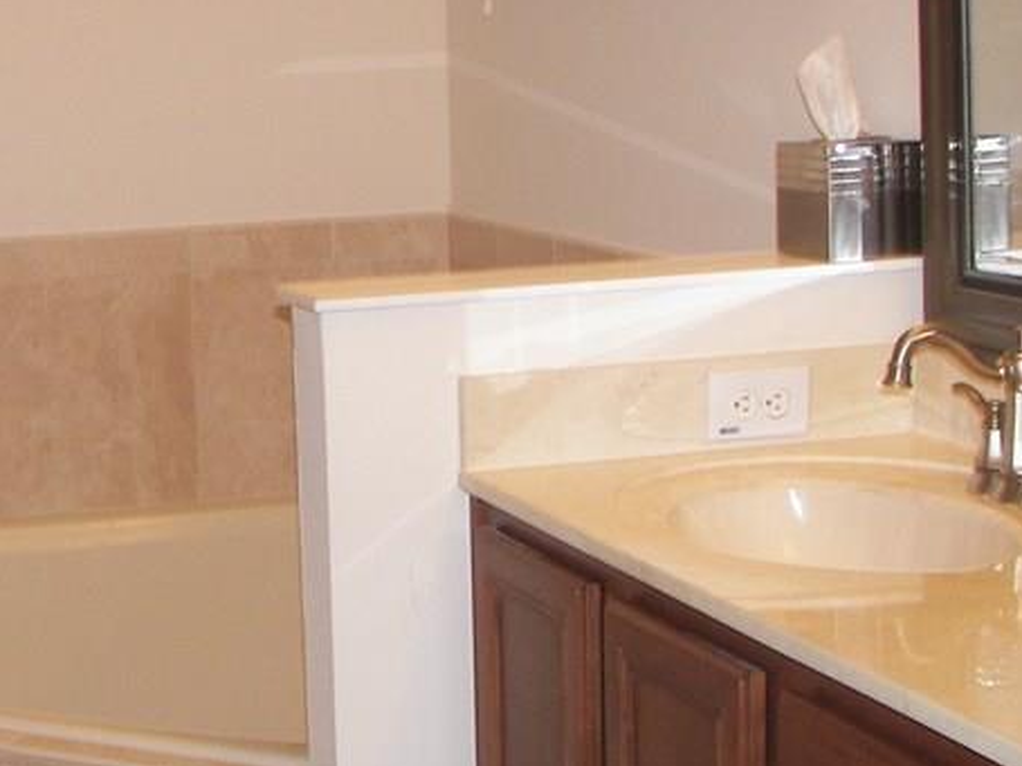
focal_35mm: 81
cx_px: 209
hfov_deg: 23.8
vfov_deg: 18.2
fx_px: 2391
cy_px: 276
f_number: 2.8
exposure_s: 1/30
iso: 100
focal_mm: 6
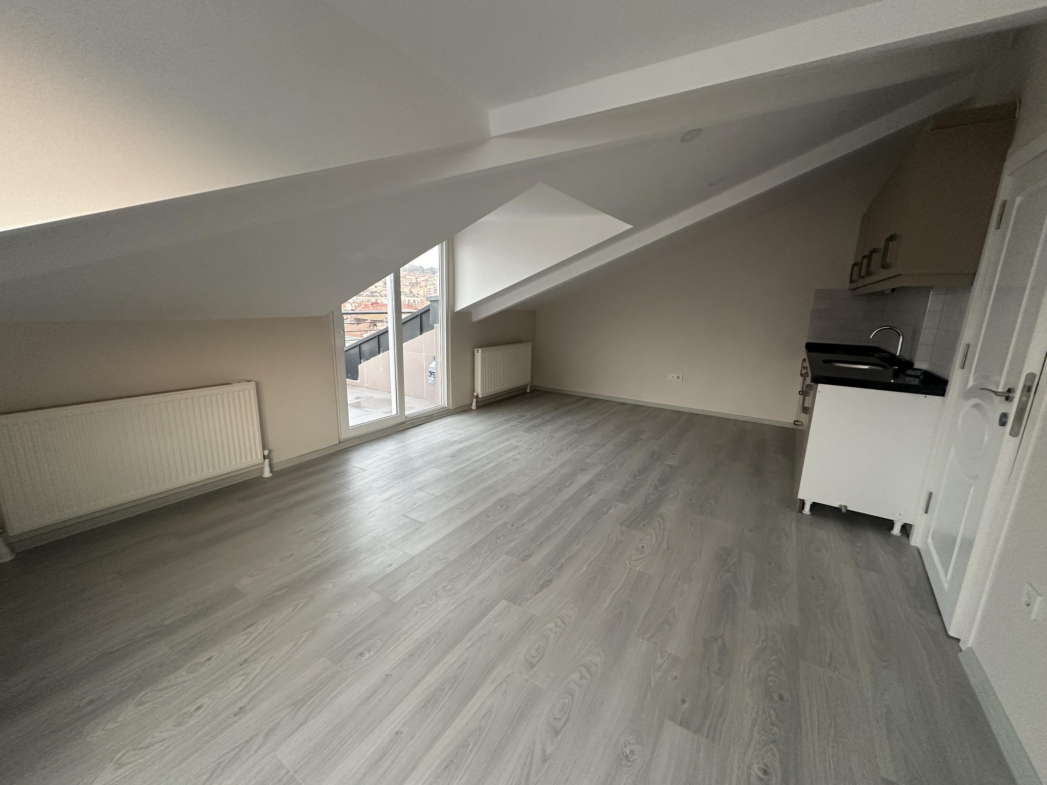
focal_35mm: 14
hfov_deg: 102.1
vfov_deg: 85.7
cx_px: 524
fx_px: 423
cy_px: 392
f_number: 2.2
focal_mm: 2.22
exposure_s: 1/60
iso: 320
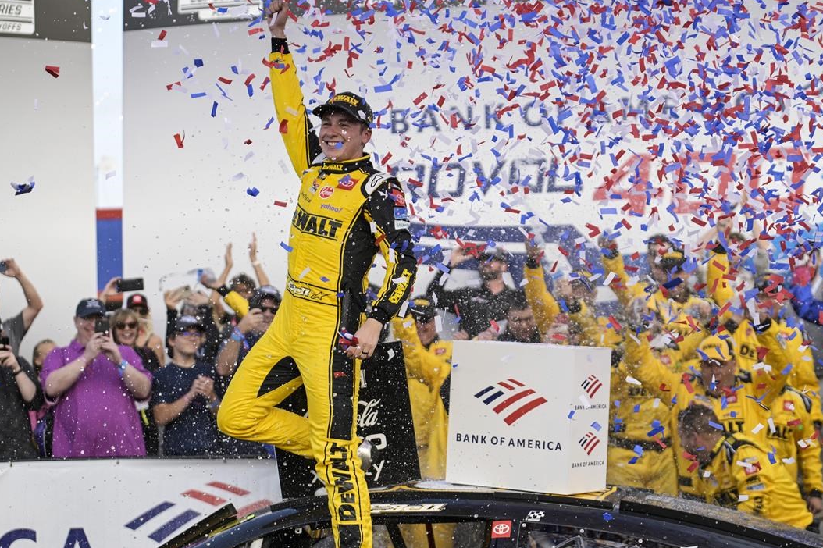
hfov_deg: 23.9
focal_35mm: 85
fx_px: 1942
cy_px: 276
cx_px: 497
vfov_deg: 16.1
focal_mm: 70
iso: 640
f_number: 2.8
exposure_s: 1/2500
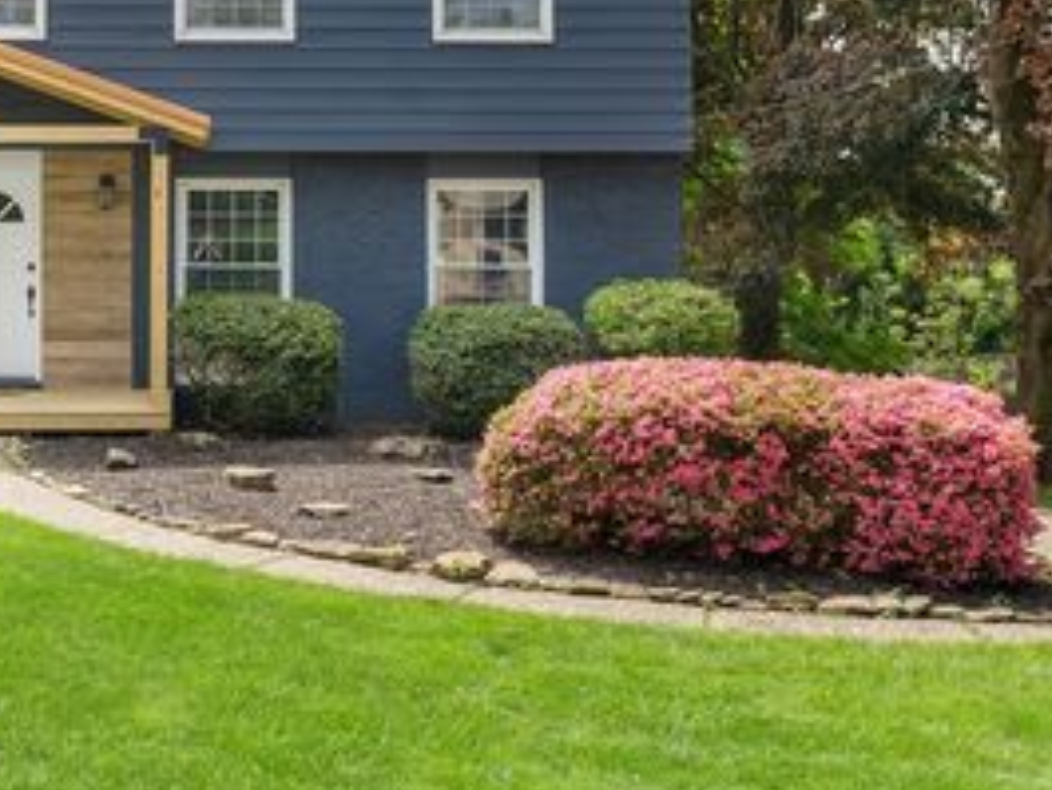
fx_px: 1490
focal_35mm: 49
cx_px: 234
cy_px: 204
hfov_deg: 37.7
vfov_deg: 29.3
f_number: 6.3
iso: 100
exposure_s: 1/160
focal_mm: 27
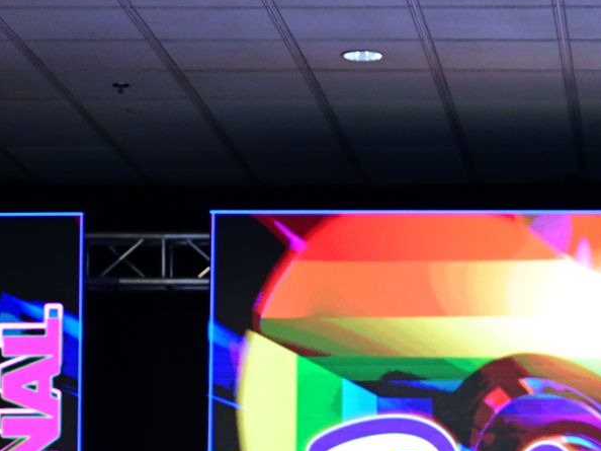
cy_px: 481
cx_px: 564
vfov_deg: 8.7
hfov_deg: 11.5
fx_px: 2950
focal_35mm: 170
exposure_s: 1/1000
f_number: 3.2
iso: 3200
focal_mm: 70
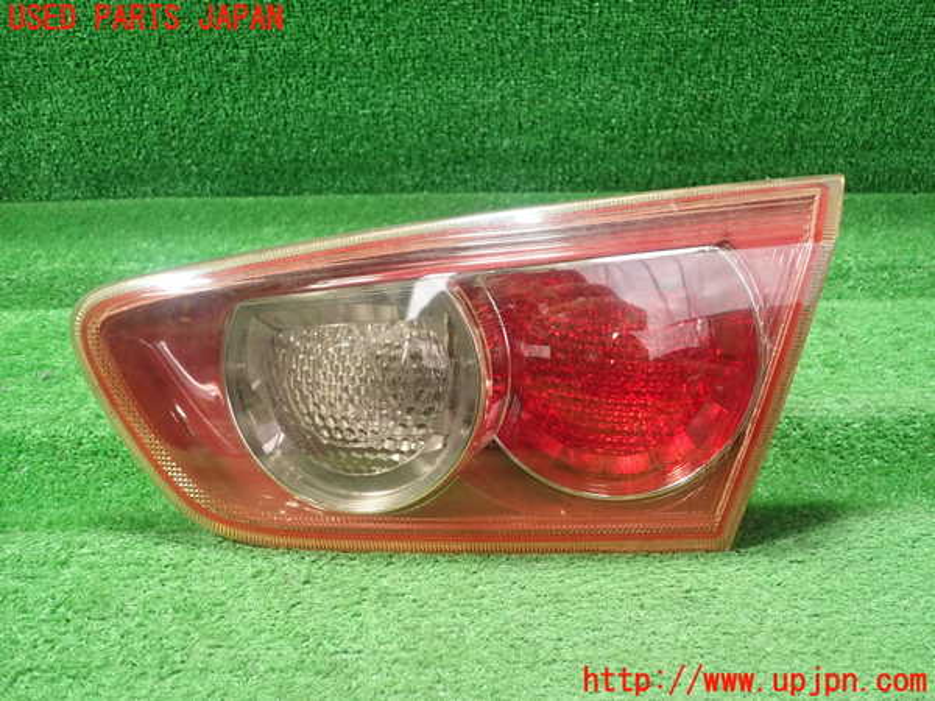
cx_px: 468
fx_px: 810
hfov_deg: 60.0
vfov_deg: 46.8
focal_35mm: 30
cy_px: 350
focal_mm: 5.5
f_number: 2.3
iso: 800
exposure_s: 1/125
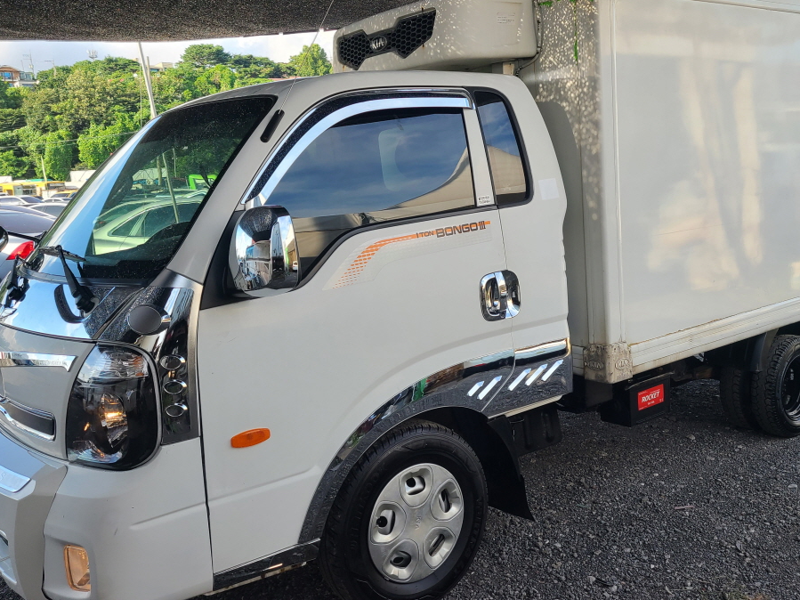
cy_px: 292
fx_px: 809
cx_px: 441
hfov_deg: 52.5
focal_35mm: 35
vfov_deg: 40.7
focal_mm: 5.4
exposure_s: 1/633
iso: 40
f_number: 1.8
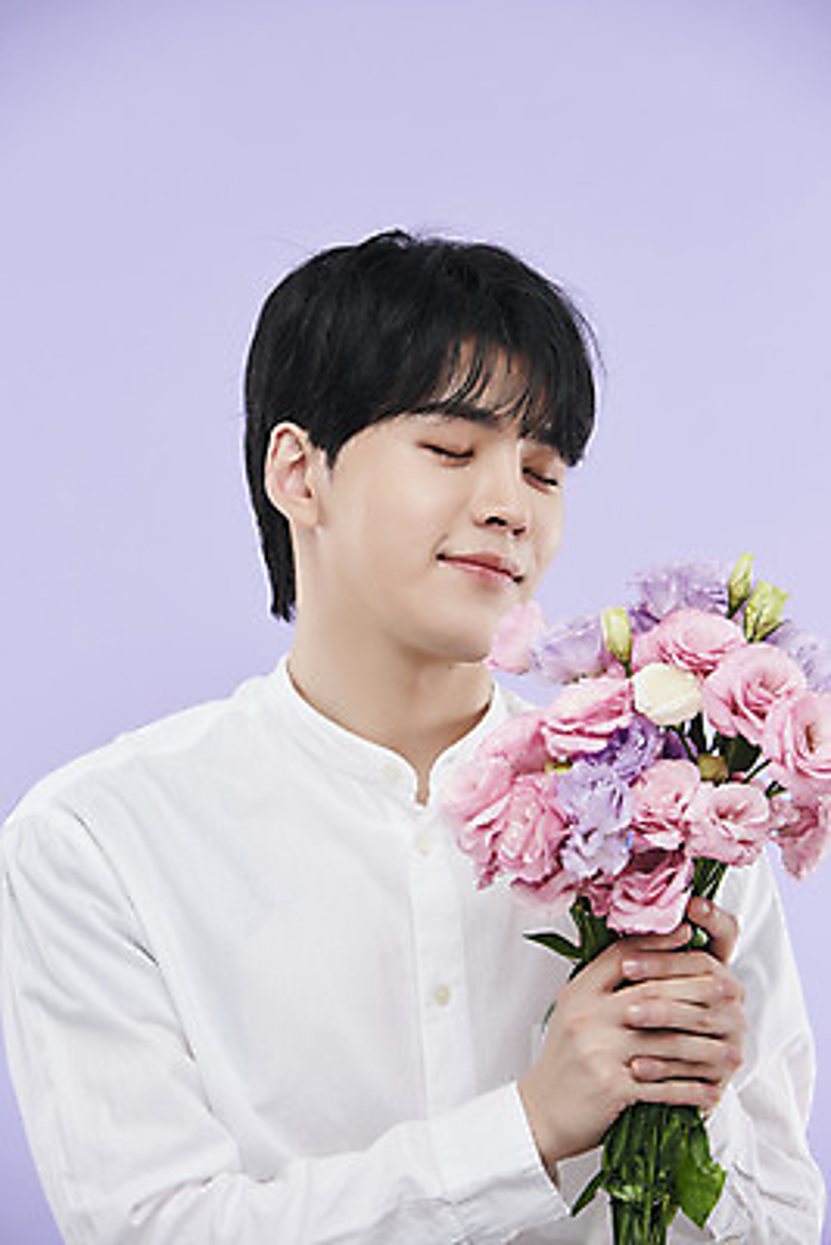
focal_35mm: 180
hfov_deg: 7.6
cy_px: 622
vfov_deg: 11.4
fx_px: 6227
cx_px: 416
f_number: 8
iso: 31
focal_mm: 180
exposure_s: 1/125
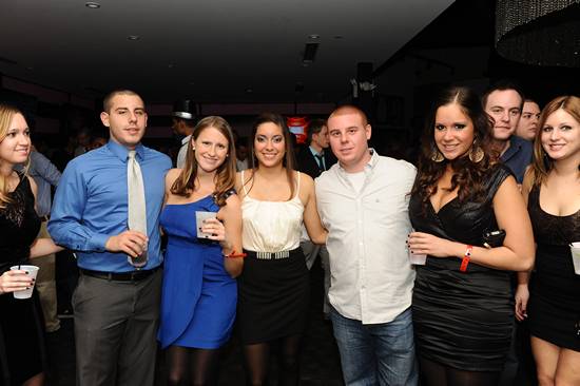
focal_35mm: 29
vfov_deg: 44.9
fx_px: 467
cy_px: 193
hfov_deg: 63.7
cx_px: 290
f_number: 6.7
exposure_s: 1/250
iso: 800
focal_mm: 29
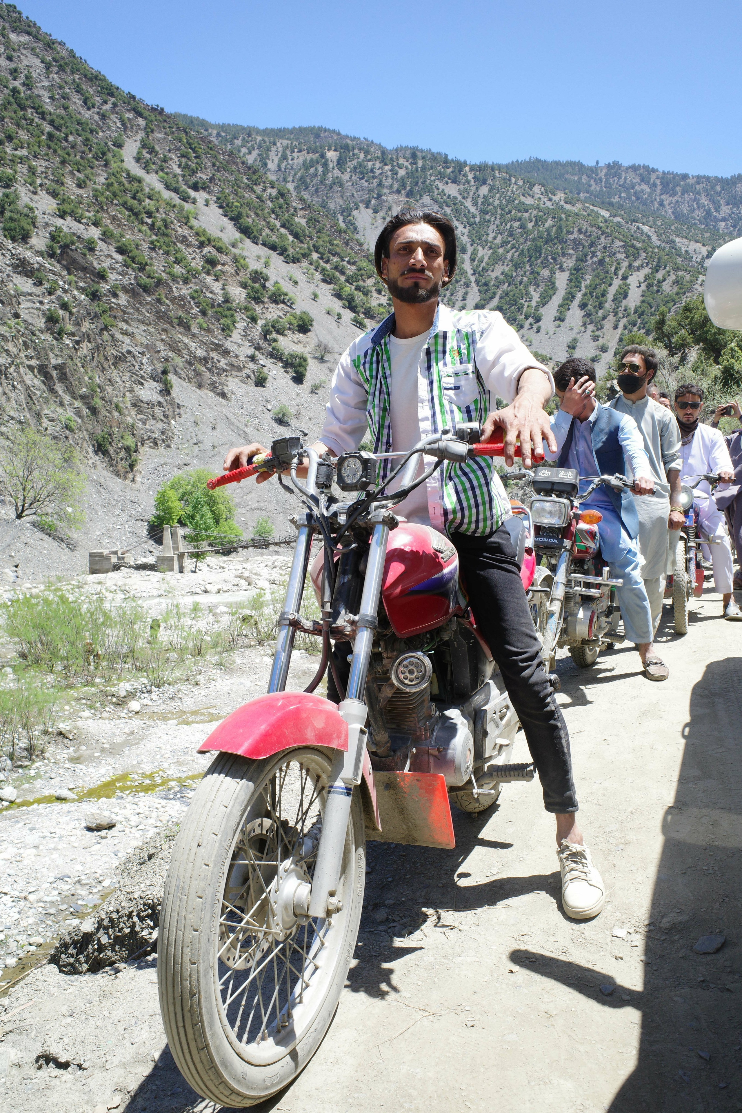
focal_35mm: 28
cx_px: 371
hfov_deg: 46.4
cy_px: 556
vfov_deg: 65.5
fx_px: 866
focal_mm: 18.3
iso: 200
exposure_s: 1/125
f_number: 9
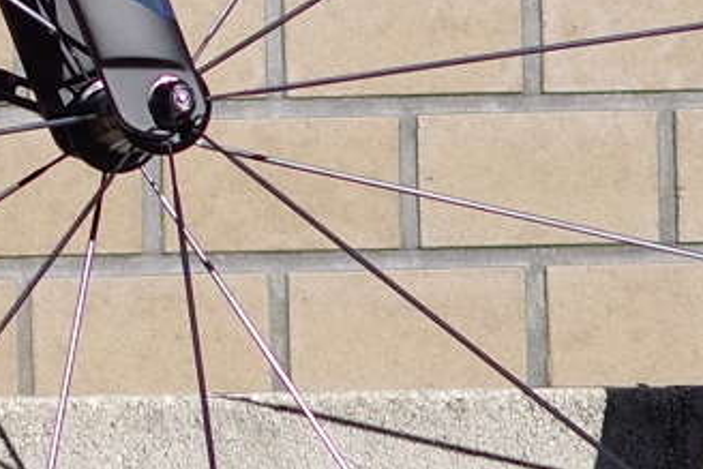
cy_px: -193
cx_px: -1079
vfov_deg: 1.4
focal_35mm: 1001
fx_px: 19555
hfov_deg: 2.0
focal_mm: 100
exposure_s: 1/500
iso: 100
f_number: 4.5
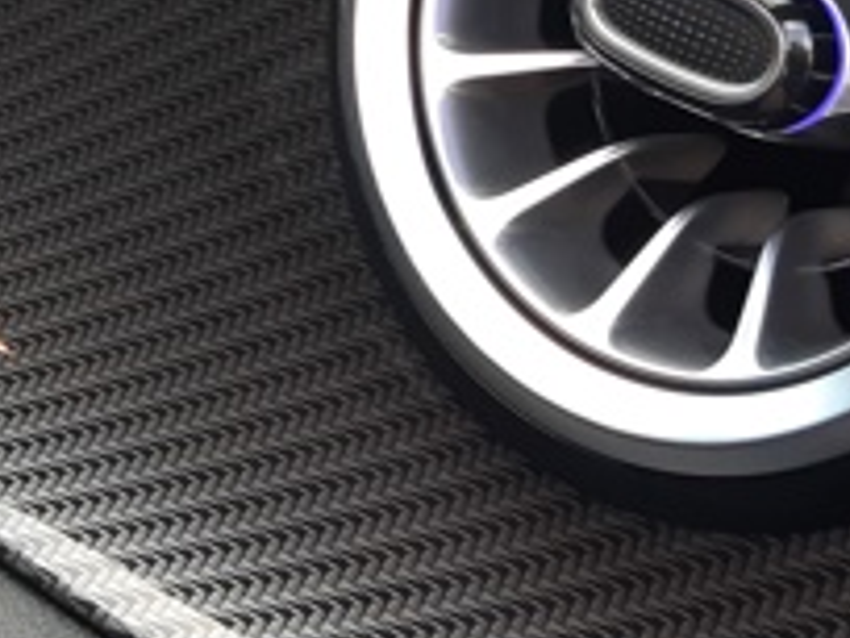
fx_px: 2505
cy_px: 17
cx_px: 17
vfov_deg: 14.3
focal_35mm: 102
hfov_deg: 18.8
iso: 50
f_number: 1.7
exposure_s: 1/60
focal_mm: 3.92
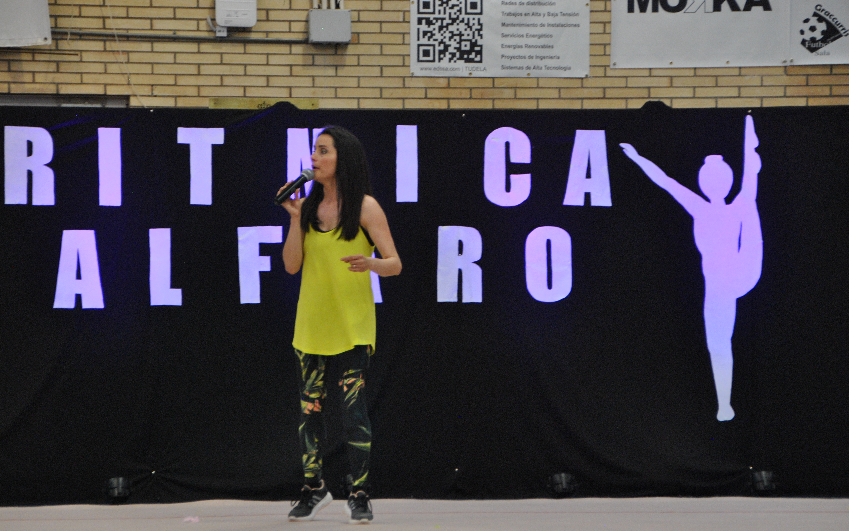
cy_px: 302
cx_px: 414
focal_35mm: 177
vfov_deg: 7.4
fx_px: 4096
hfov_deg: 11.8
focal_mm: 102
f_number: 5.6
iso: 800
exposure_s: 1/125
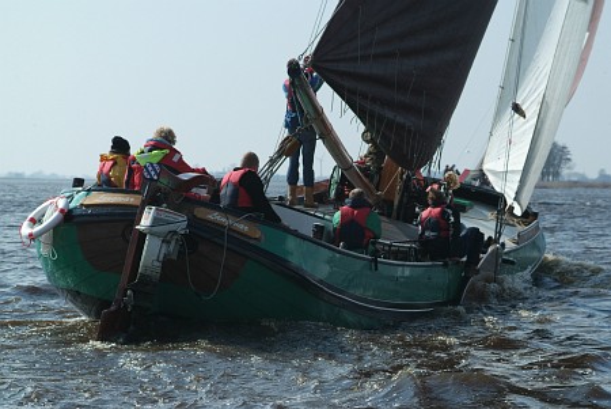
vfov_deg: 9.0
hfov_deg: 13.4
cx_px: 306
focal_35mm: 153
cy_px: 204
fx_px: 2599
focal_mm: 102
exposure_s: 1/1000
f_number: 9.5
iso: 400
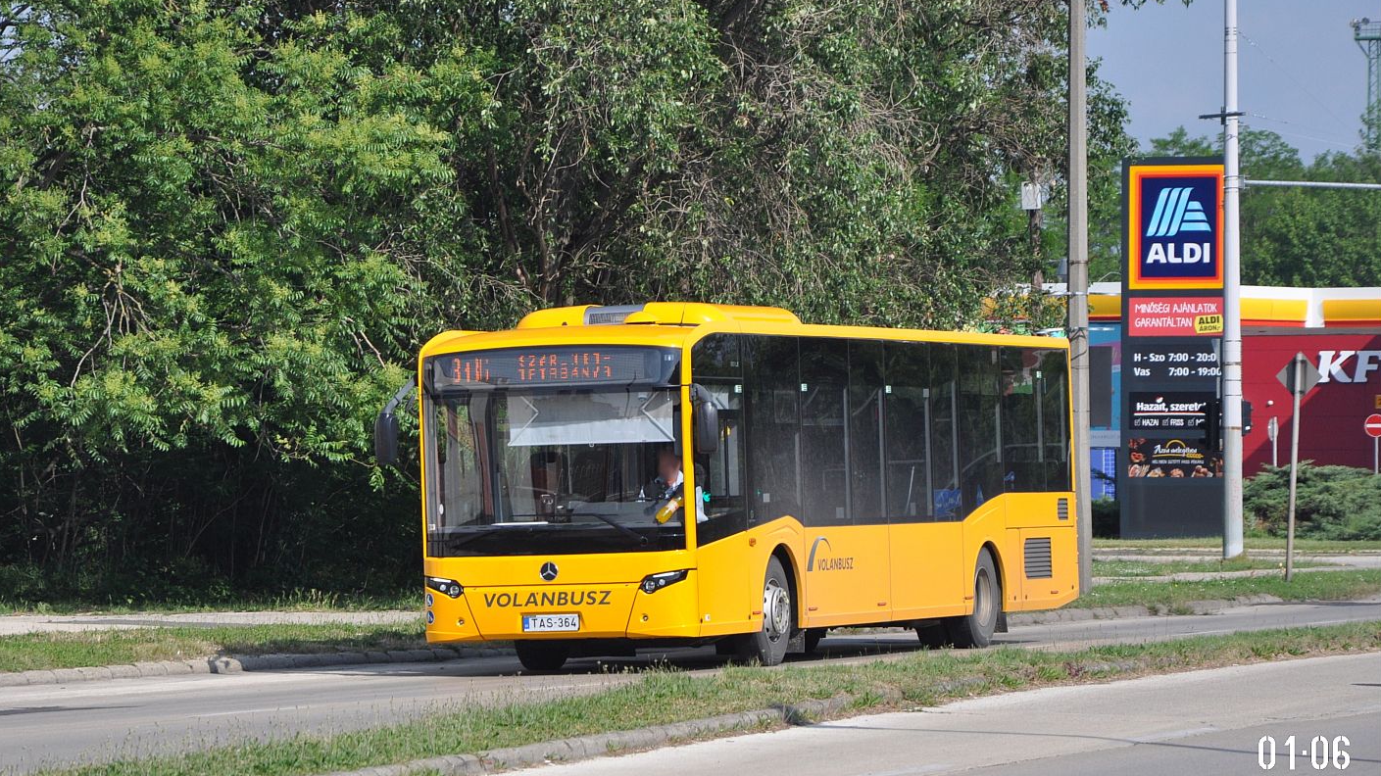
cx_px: 690
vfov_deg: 7.3
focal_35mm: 166
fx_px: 6060
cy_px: 343
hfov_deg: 13.0
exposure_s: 1/1250
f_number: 5.6
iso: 400
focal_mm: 105
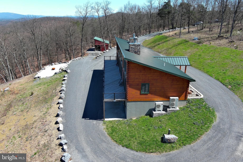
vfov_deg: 45.0
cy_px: 81
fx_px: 196
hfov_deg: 63.7
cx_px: 122
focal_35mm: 29
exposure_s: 1/704
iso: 100
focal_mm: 10.57
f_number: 2.8
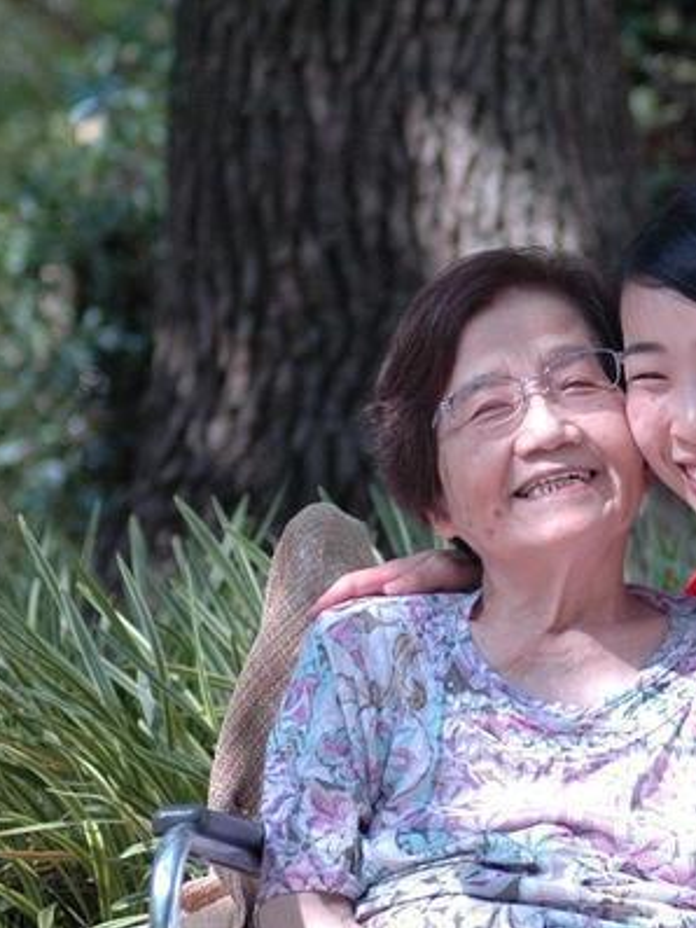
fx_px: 6128
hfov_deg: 6.5
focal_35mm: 229
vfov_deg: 8.7
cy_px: 464
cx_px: 687
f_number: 4.2
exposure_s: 1/1250
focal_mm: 105
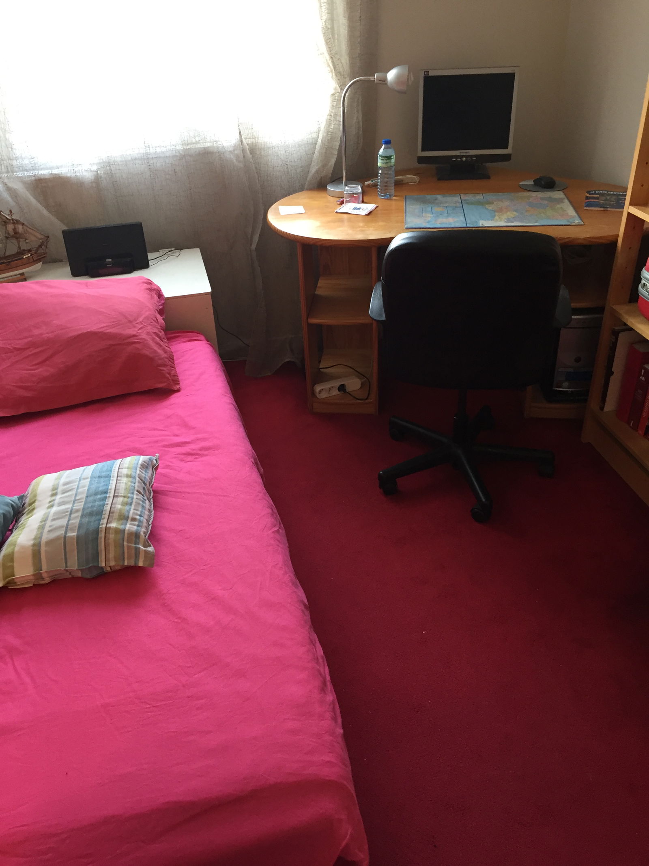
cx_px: 324
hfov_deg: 48.2
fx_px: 725
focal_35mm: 29
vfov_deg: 61.7
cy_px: 433
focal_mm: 4.15
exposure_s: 1/33
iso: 125
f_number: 2.2
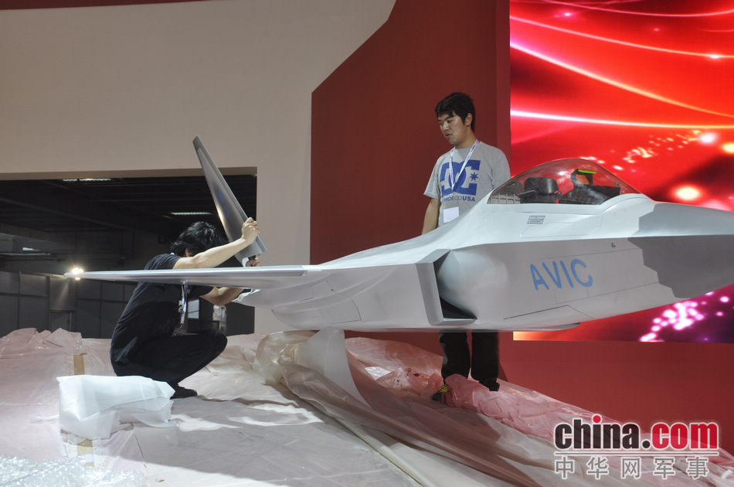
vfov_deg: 28.8
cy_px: 244
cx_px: 367
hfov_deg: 42.4
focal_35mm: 46
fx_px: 946
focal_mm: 31
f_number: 7.1
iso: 400
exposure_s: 1/50
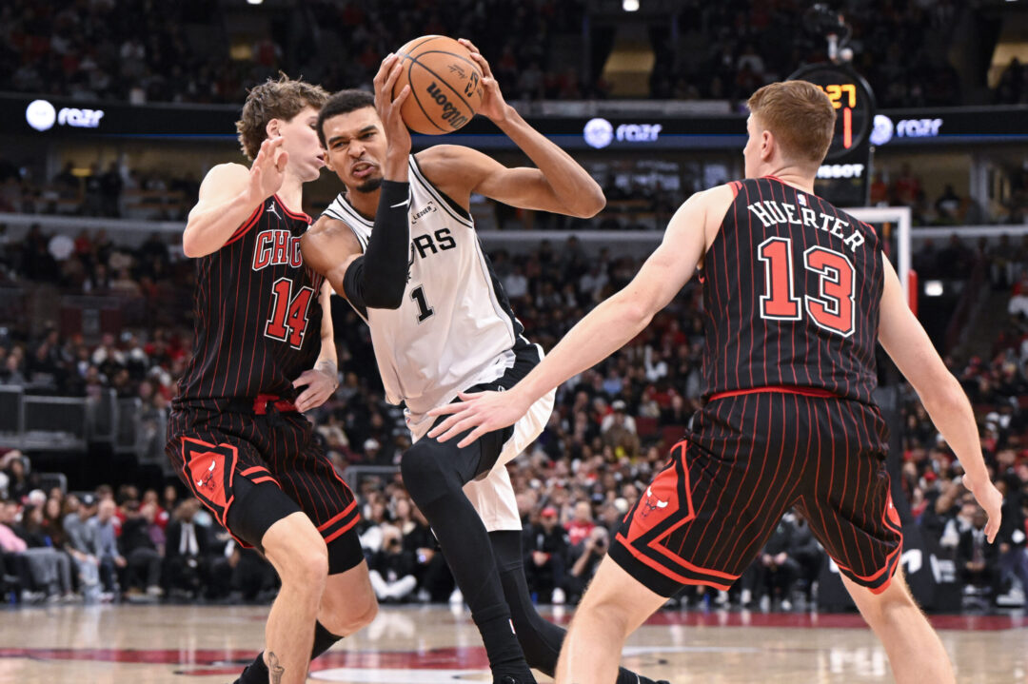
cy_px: 342
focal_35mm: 105
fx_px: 2997
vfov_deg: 13.0
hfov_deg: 19.5
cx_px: 514
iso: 6400
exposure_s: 1/2500
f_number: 3.5
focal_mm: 70
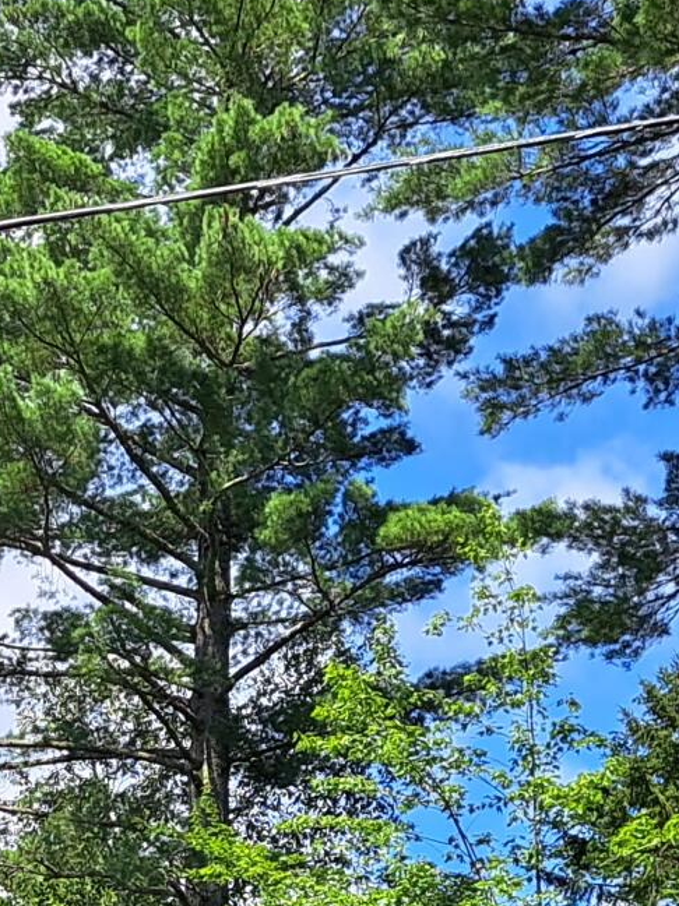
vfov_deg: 16.0
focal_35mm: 111
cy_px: 1438
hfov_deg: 12.8
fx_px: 2906
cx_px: -264
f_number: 1.8
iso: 50
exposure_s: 1/1098
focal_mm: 5.23
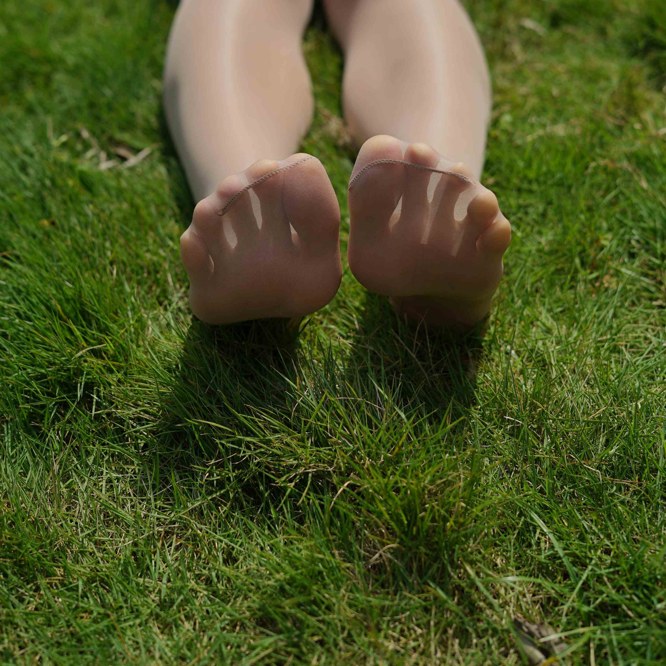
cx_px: 333
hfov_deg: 26.9
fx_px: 1393
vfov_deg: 26.6
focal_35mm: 64
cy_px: 181
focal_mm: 50
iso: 64
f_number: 4
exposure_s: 1/1250
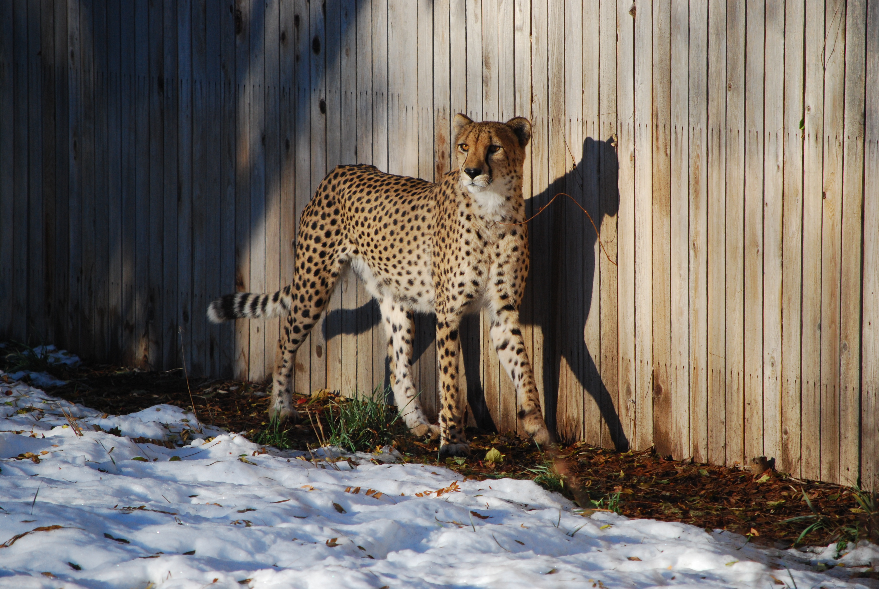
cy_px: 294
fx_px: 7334
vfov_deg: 4.6
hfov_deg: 6.9
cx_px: 440
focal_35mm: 300
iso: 400
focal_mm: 200
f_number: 5.6
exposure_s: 1/640
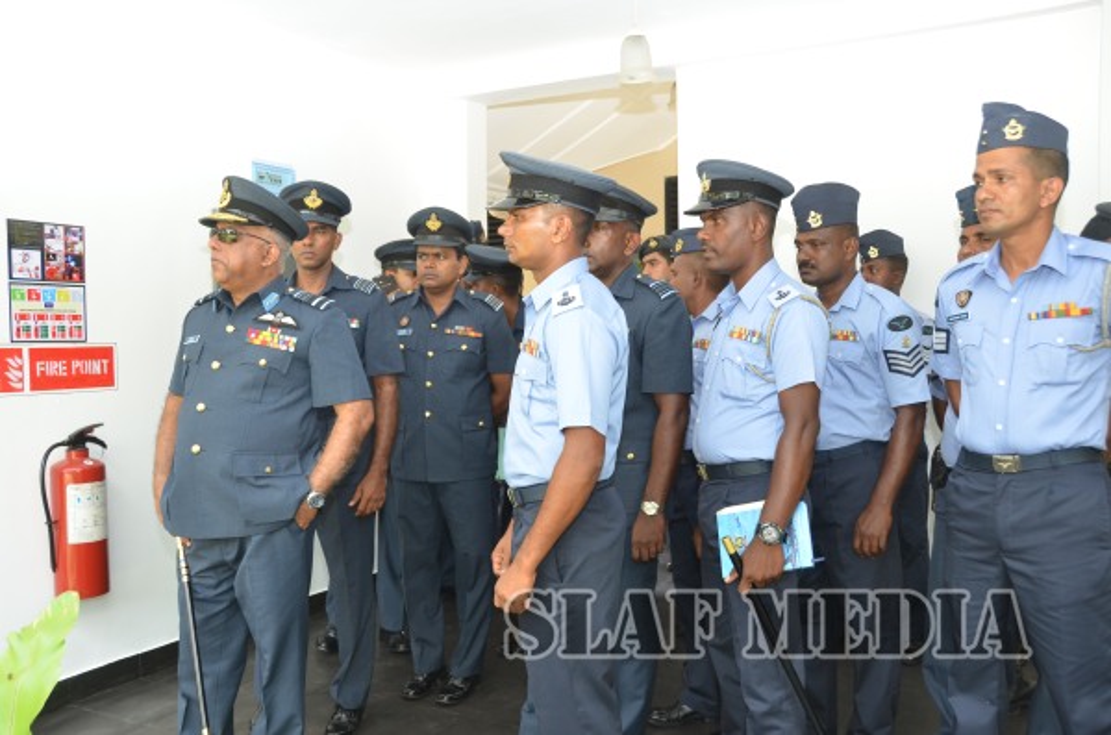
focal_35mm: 30
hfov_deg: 62.0
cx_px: 556
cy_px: 368
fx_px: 924
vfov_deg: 43.4
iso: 400
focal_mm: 20
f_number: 4
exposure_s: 1/125
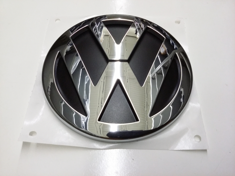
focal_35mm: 32
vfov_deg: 44.2
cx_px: 118
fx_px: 217
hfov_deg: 56.8
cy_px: 88
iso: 250
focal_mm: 3.4
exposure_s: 1/30
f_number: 2.4
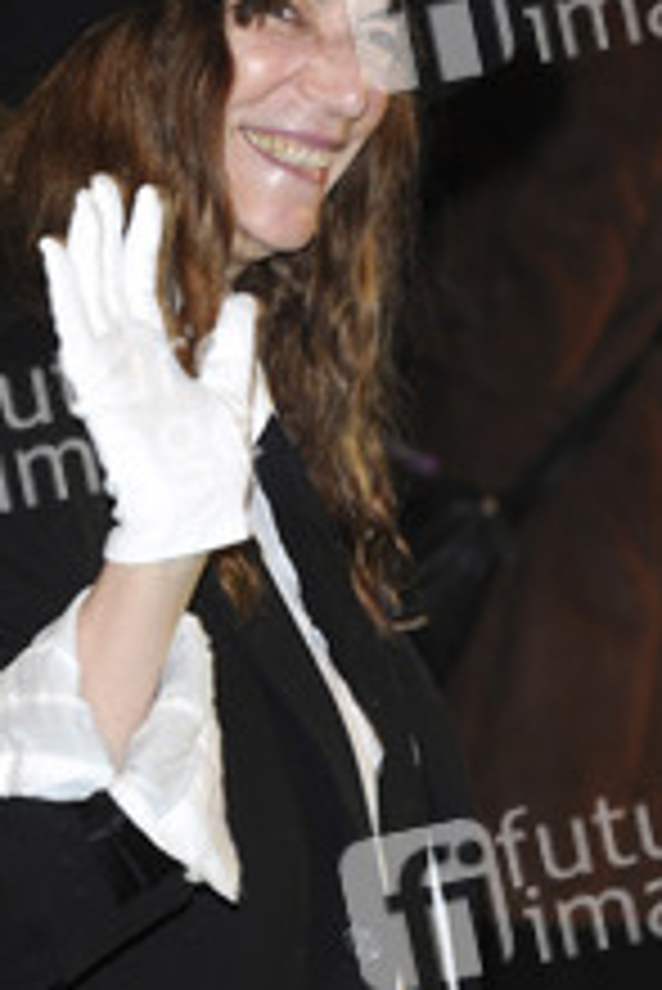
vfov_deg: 7.2
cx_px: 164
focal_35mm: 287
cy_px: 662
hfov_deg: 4.8
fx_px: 7901
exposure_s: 1/160
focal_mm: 105
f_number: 5
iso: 400
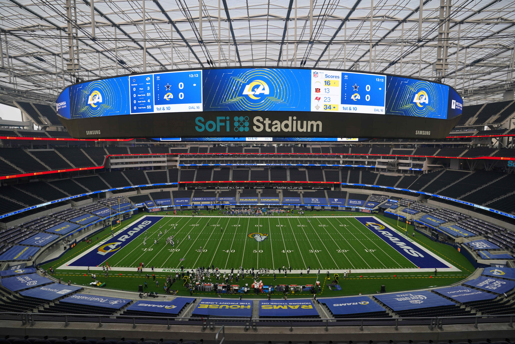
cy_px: 172
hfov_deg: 96.7
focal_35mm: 16
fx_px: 229
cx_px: 258
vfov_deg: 73.8
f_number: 5.6
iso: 200
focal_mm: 16
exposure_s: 1/160
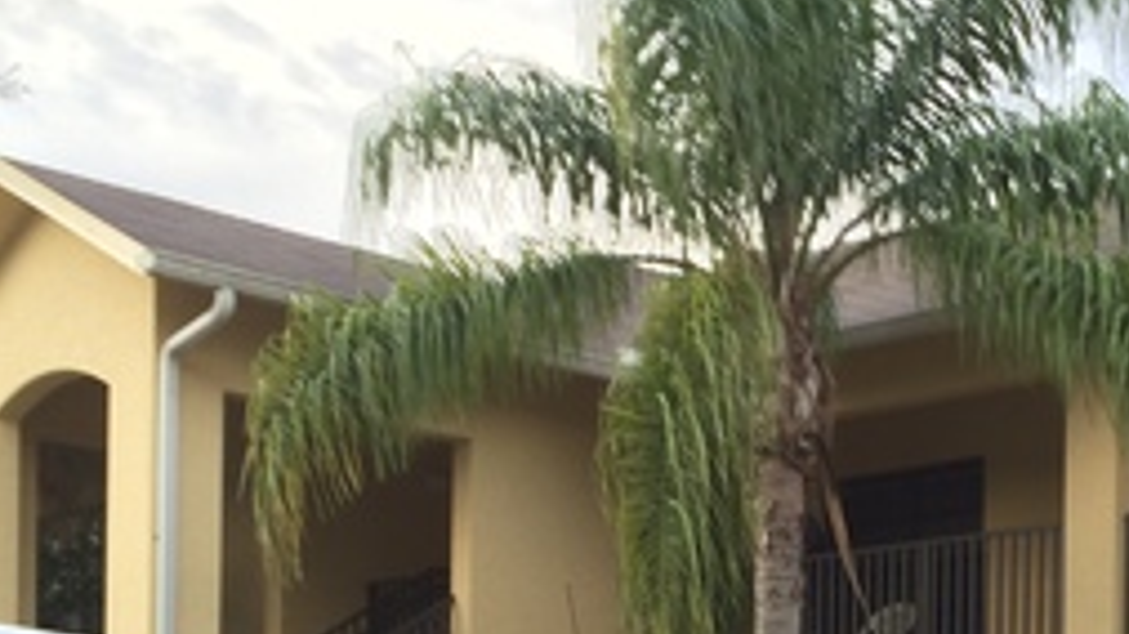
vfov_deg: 14.3
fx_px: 2394
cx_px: 924
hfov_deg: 26.0
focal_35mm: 80
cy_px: 884
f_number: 2.2
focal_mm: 4.15
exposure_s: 1/60
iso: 32
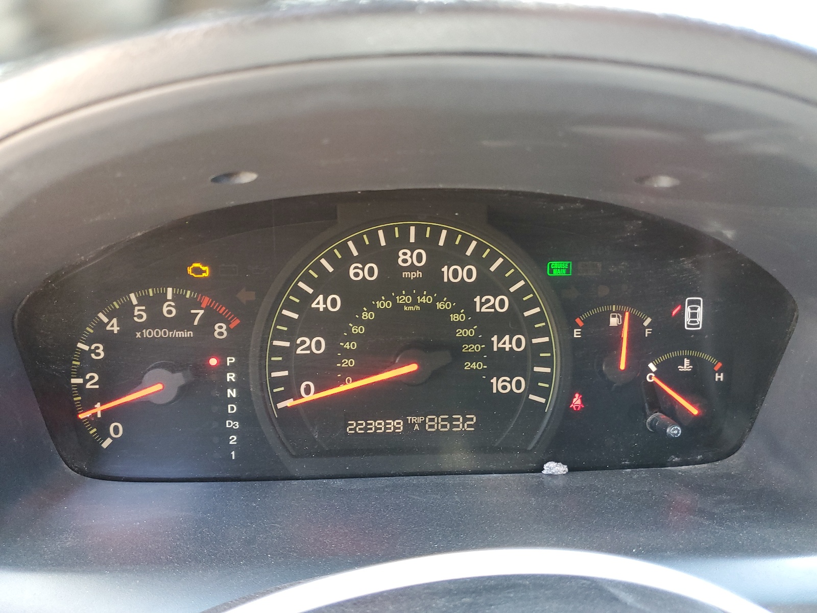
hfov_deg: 67.3
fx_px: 614
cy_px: 306
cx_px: 408
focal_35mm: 26
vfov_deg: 53.1
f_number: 1.5
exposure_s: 1/60.2
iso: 145
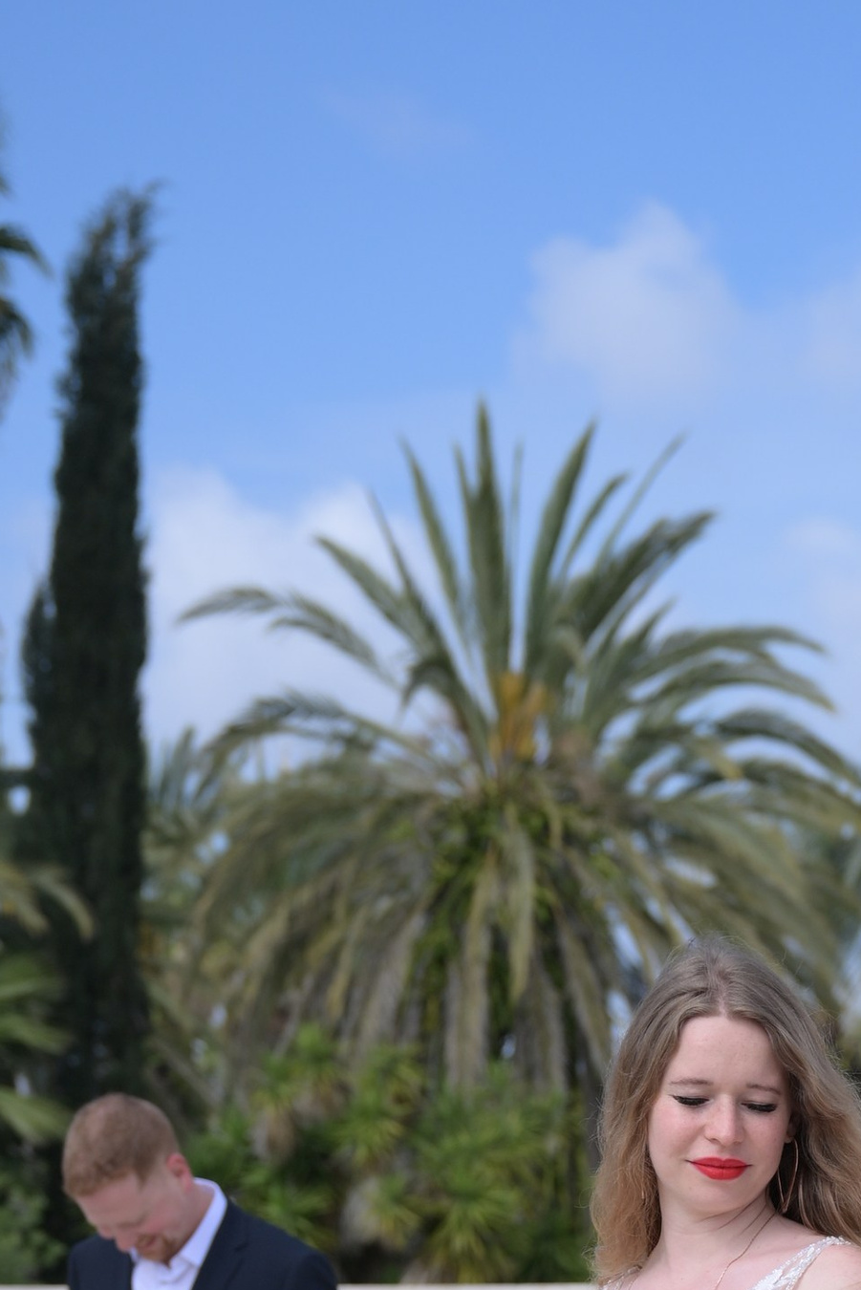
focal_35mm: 125
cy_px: 1430
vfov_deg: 15.9
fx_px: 4481
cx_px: 573
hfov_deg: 11.0
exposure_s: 1/2000
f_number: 3.5
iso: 125
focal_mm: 44
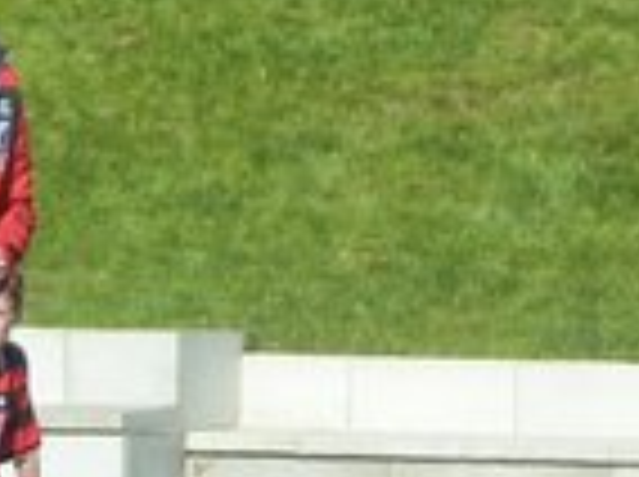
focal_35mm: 898
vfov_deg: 1.7
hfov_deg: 2.2
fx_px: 16549
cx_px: 666
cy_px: 583
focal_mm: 29.9
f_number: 4.5
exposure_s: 1/500
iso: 160
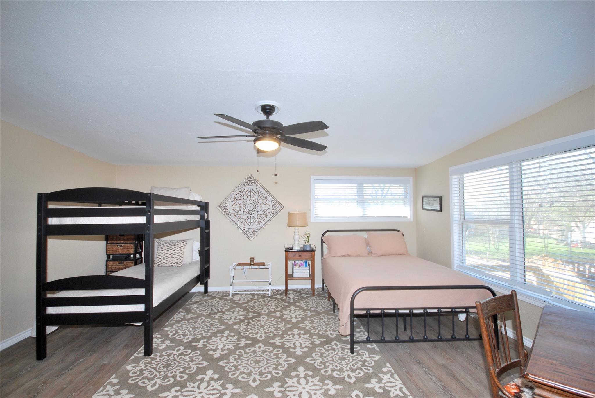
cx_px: 298
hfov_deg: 100.3
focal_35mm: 15
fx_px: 248
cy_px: 199
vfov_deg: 77.5
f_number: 5
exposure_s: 1/100
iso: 200
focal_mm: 10
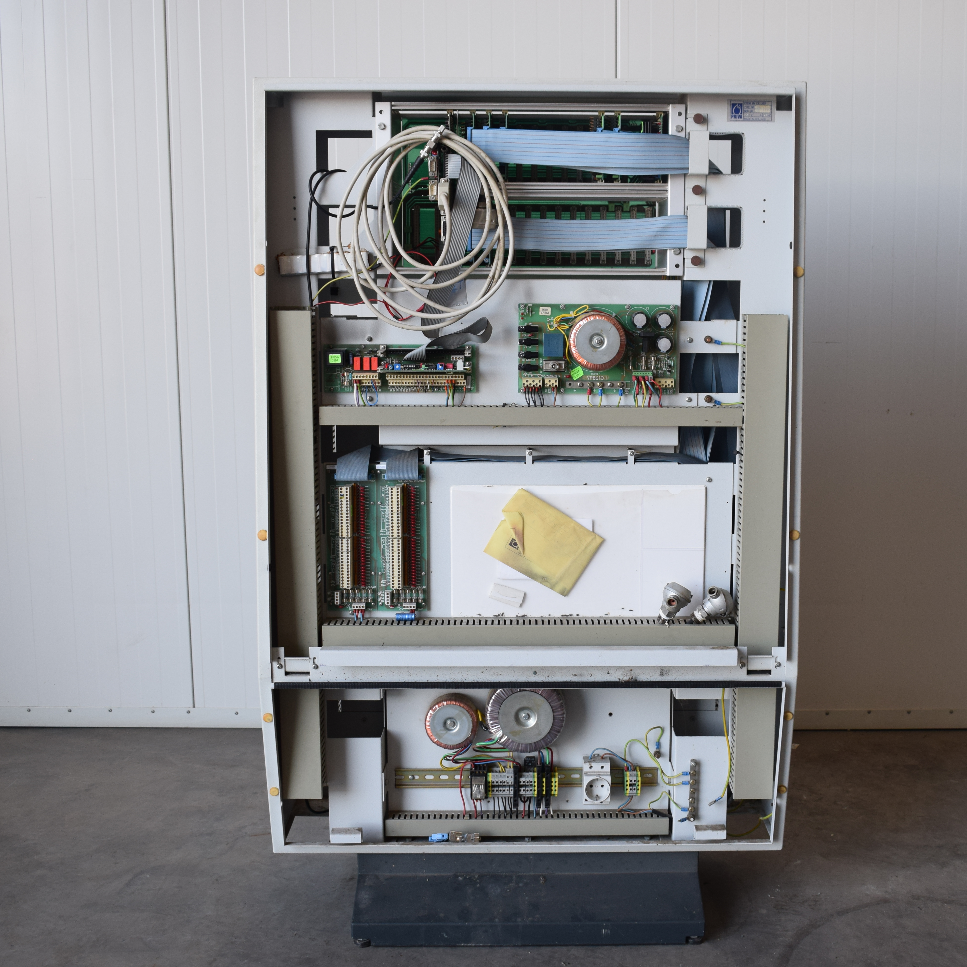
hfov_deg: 37.8
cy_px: 485
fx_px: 1411
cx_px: 541
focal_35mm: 45
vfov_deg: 37.8
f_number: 5.6
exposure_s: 1/125
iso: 400
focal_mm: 23
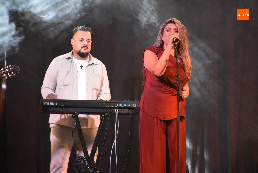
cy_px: 86
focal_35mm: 210
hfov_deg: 9.8
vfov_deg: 6.6
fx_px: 1506
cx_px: 129
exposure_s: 1/125
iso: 4500
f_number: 5.6
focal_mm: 140
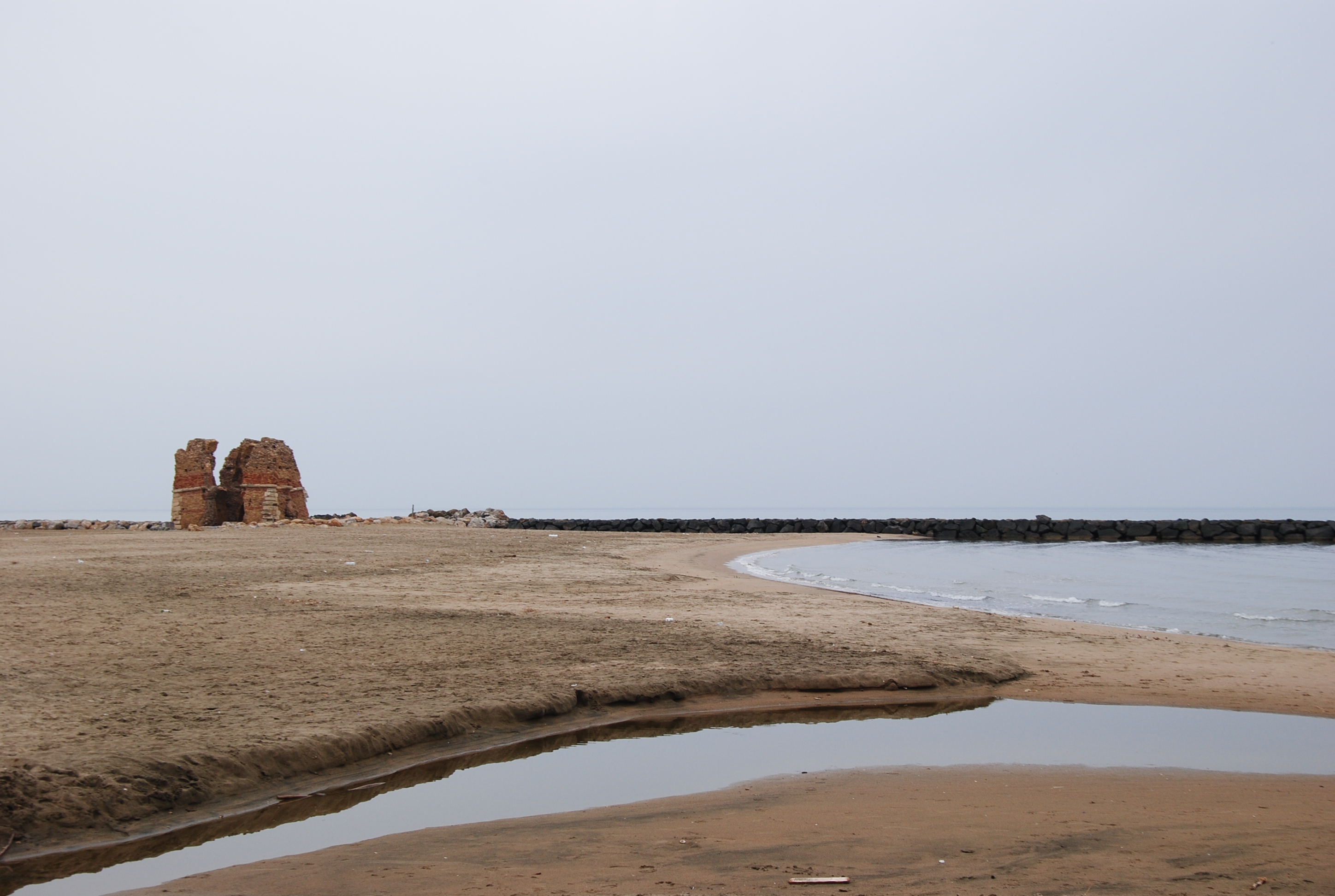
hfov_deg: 35.0
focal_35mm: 57
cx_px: 668
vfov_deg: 23.9
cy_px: 448
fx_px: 2118
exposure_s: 1/200
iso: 200
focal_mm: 38
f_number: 10
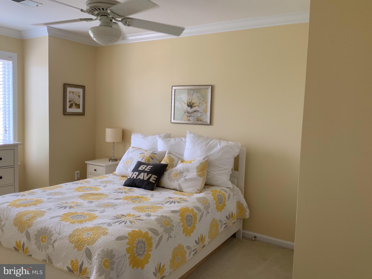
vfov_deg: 48.2
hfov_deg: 61.7
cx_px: 186
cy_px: 140
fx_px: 312
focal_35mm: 29
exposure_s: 1/95
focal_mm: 3
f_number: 1.8
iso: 64
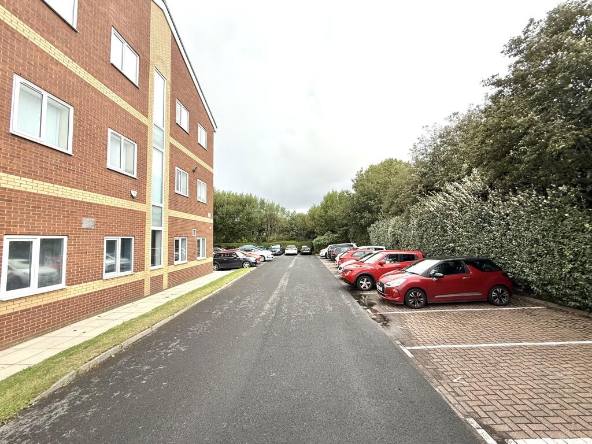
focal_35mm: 14
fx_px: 239
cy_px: 222
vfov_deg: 85.7
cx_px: 296
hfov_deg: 102.1
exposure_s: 1/841
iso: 50
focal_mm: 2.22
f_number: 2.2
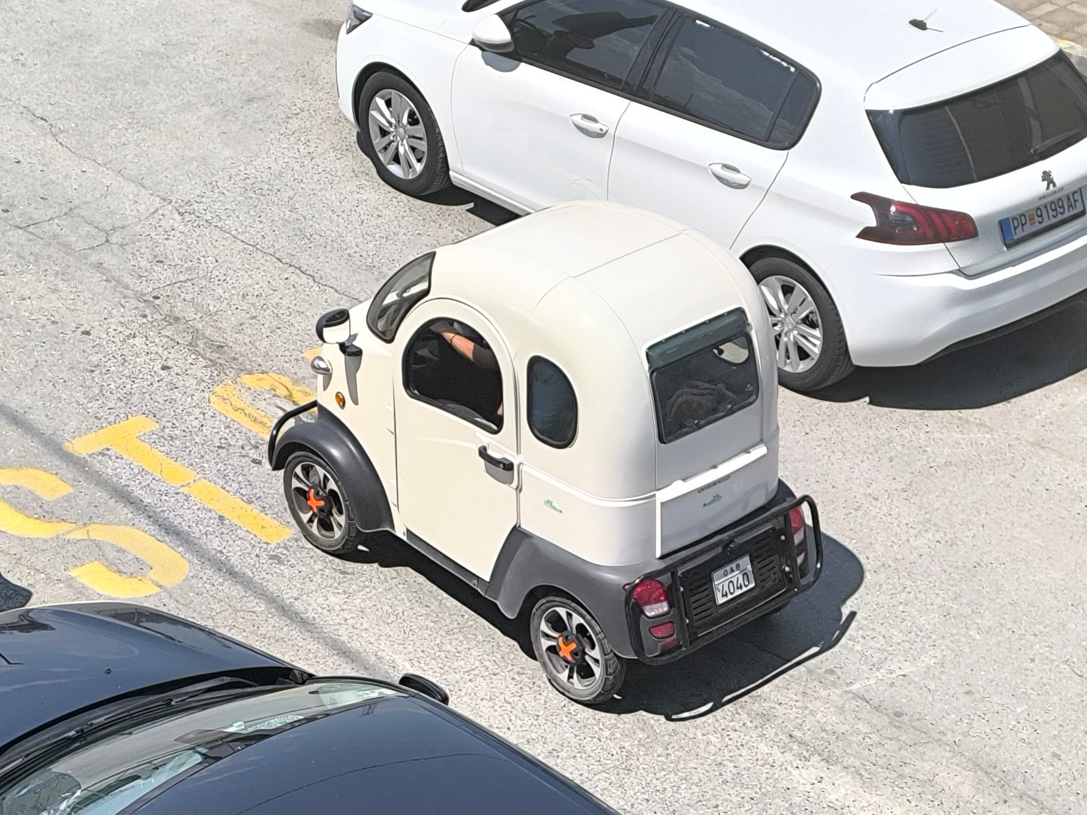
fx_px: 1445
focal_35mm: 46
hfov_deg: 41.2
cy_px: 408
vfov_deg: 31.5
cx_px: 544
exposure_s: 1/1341
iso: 50
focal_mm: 6.14
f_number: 1.65
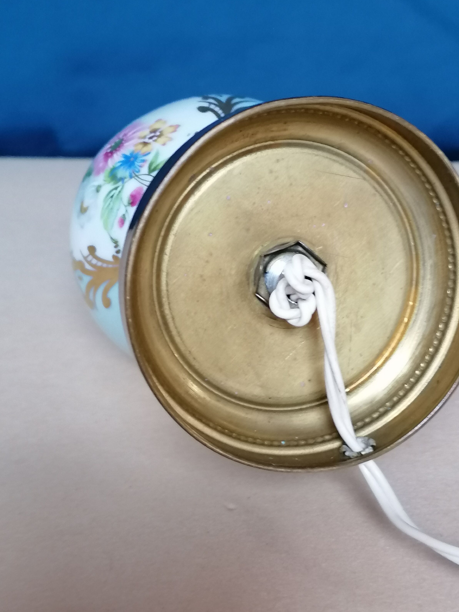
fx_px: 955
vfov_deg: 35.5
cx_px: 279
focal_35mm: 54
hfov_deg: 27.0
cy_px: 327
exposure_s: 1/30
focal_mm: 4.75
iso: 250
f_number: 1.8
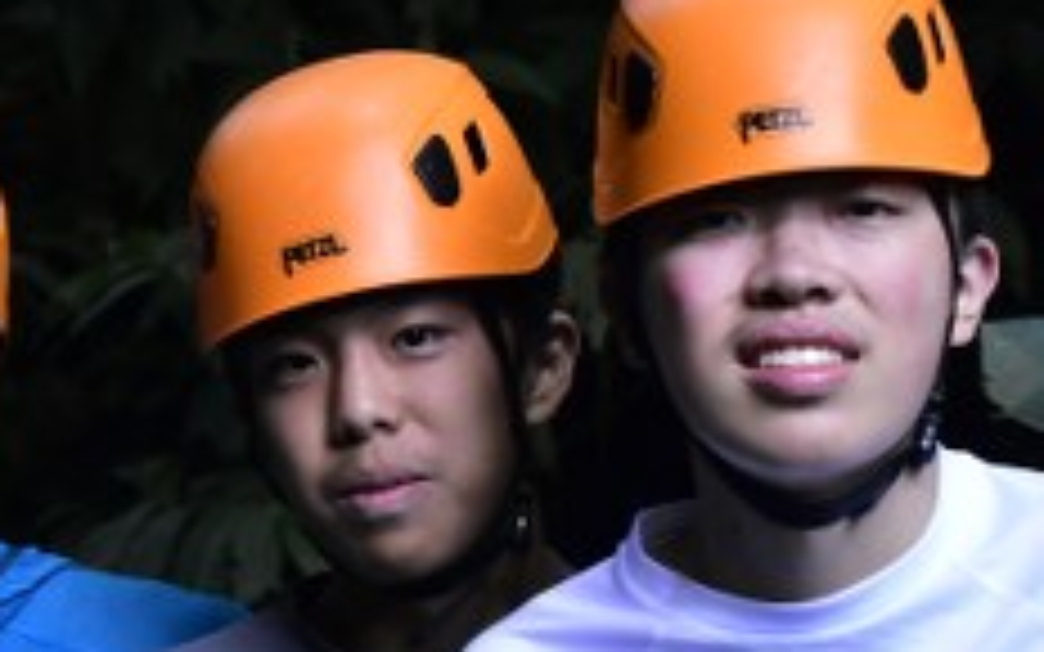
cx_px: 252
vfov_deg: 6.2
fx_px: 6003
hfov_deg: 9.9
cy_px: 850
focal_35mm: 211
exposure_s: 1/200
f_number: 5.6
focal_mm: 50
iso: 2500
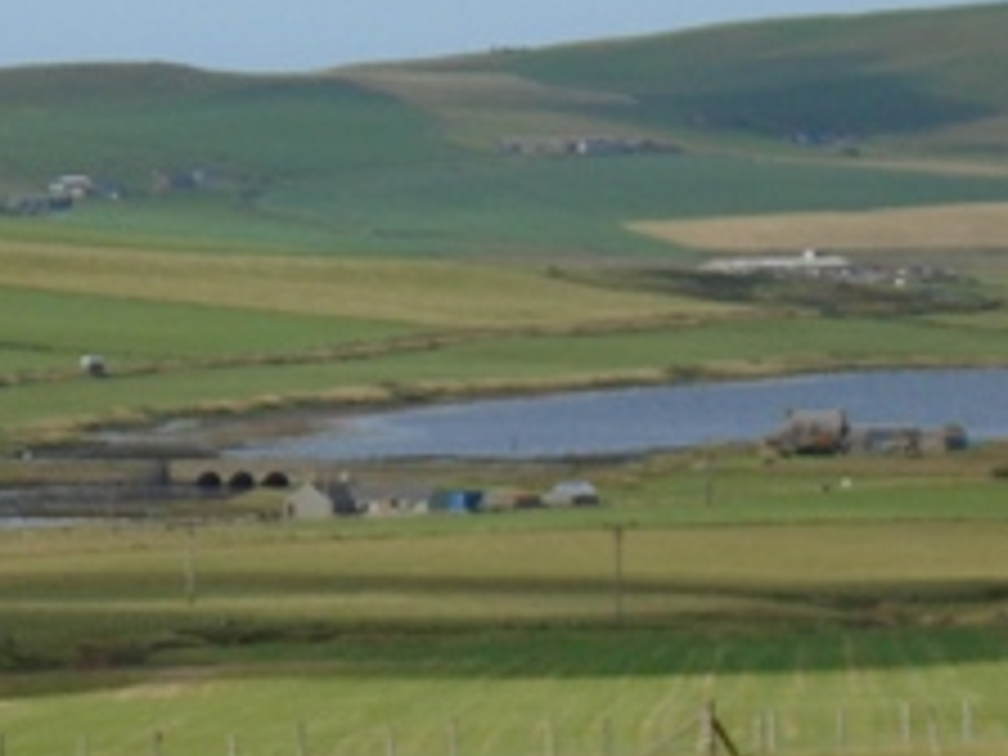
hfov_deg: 5.3
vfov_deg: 4.0
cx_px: 387
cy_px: 446
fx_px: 10803
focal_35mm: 371
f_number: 6.4
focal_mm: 23
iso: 100
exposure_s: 1/400
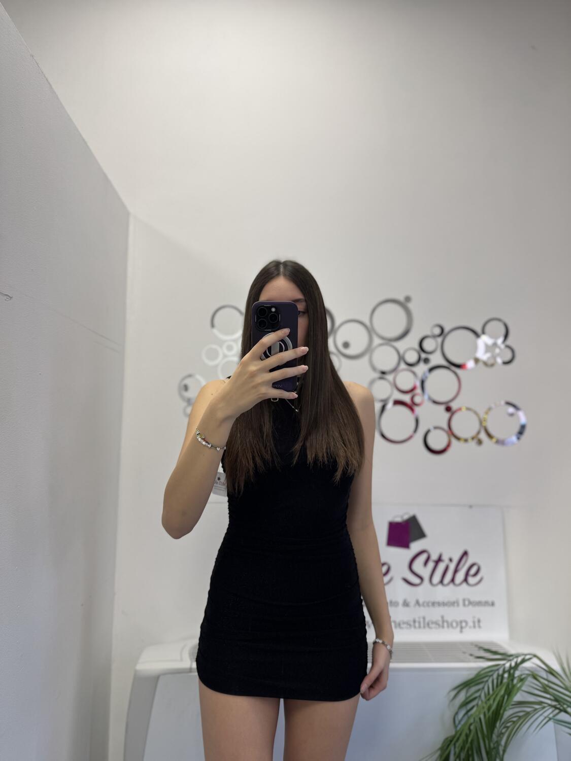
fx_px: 528
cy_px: 380
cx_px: 286
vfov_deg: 71.6
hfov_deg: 56.8
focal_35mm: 24
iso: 80
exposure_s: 1/100
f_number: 1.78
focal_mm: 6.76
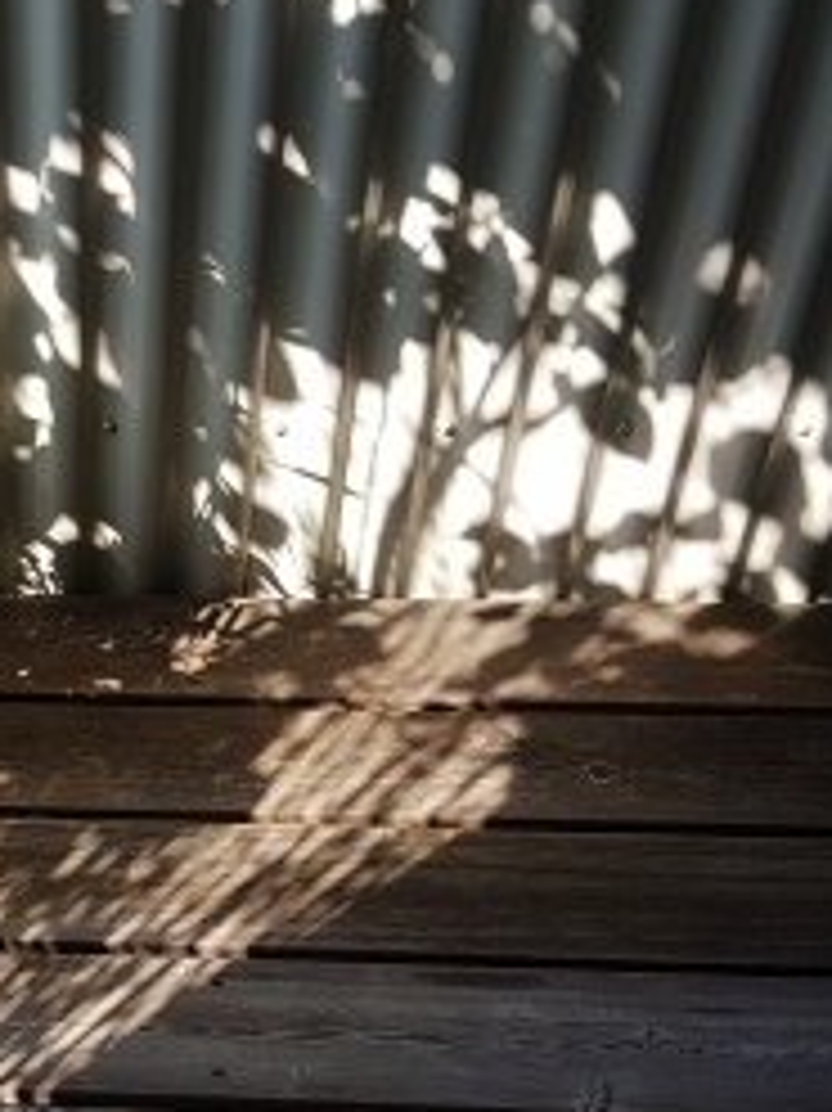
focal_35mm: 59
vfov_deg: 32.5
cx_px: 76
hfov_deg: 24.1
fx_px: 1892
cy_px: 729
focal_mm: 4.2
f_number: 1.7
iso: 40
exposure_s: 1/359
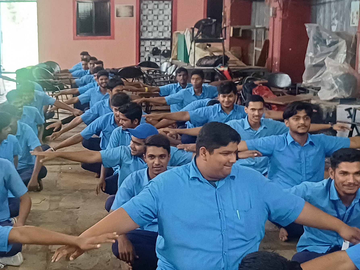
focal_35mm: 56
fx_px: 582
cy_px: 134
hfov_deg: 33.9
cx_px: 106
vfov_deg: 26.1
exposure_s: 1/20
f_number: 1.8
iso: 1250
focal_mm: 4.65
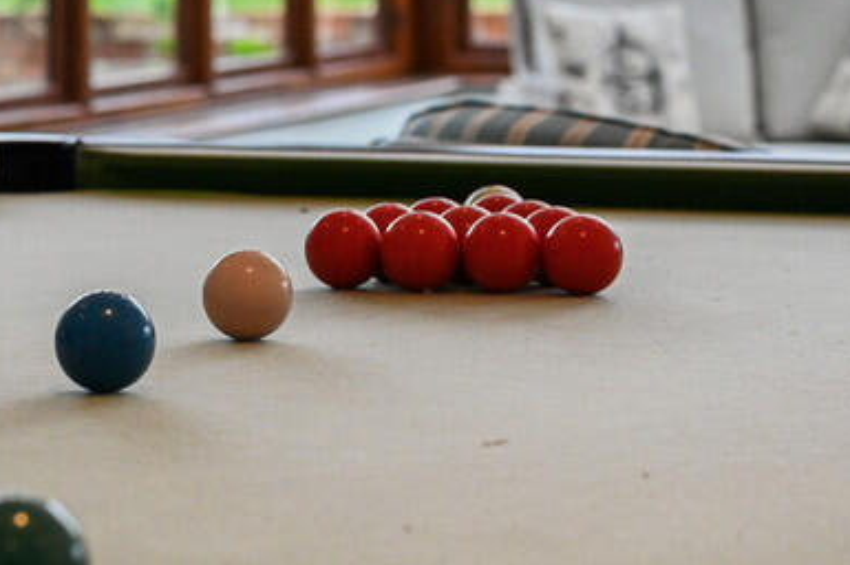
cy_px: 50
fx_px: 3138
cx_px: 296
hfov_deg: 15.4
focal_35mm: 133
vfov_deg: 10.2
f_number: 4.5
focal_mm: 50
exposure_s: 1/160
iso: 4000
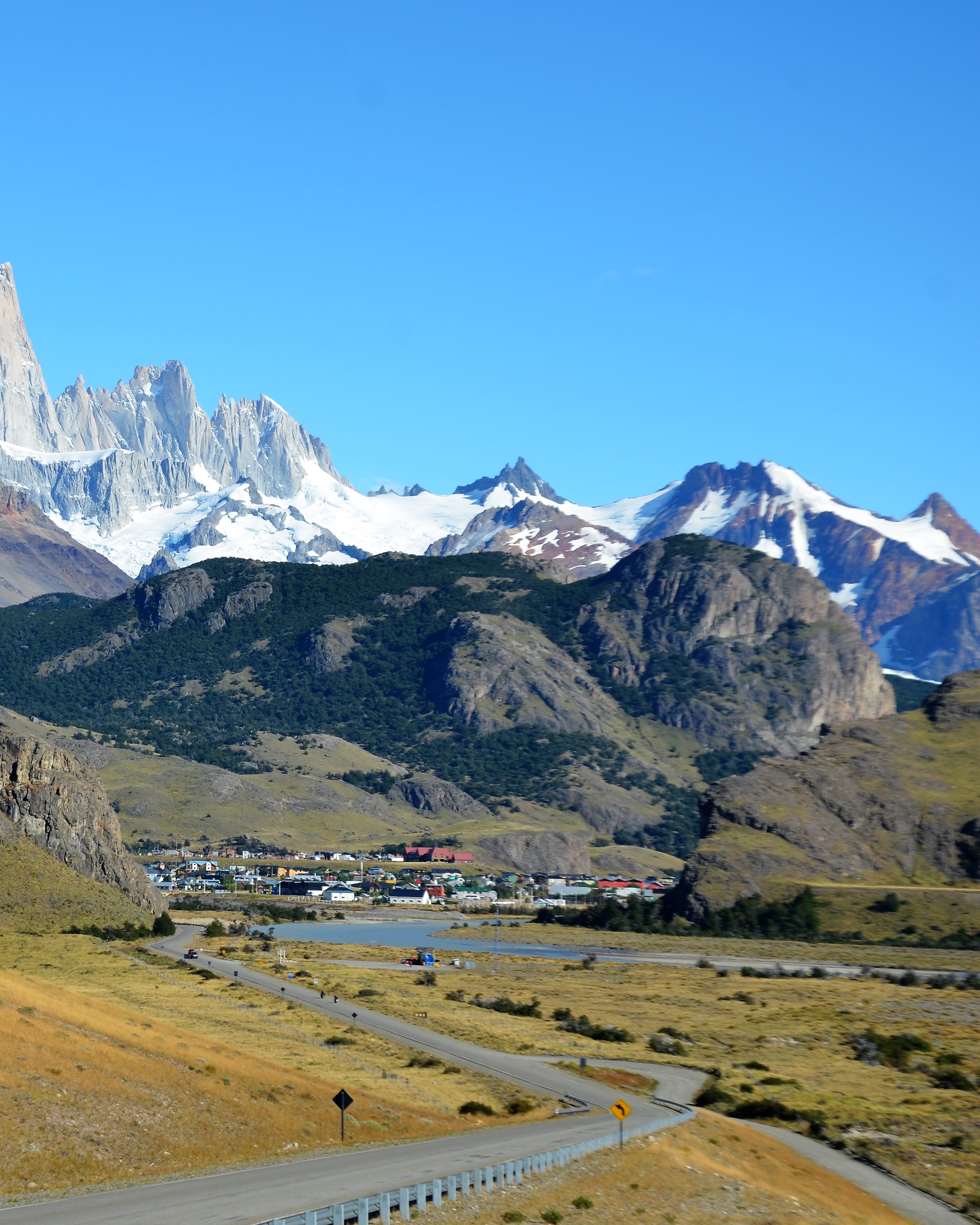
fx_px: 3470
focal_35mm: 96
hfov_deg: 15.9
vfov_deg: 20.0
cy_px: 612
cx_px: 113
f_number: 8
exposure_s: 1/250
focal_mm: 45
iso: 100
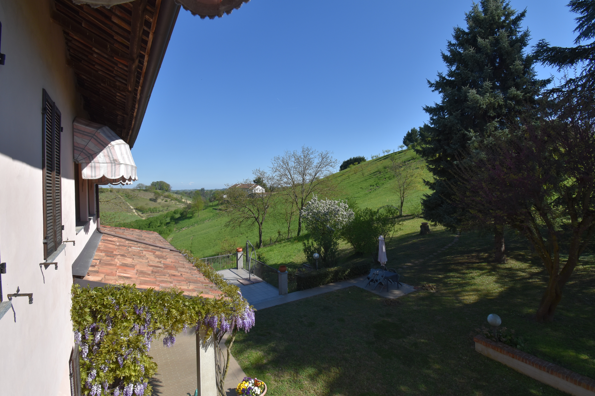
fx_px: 264
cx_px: 299
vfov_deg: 73.7
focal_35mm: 16
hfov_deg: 96.7
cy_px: 194
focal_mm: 10
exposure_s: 1/400
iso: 200
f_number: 10
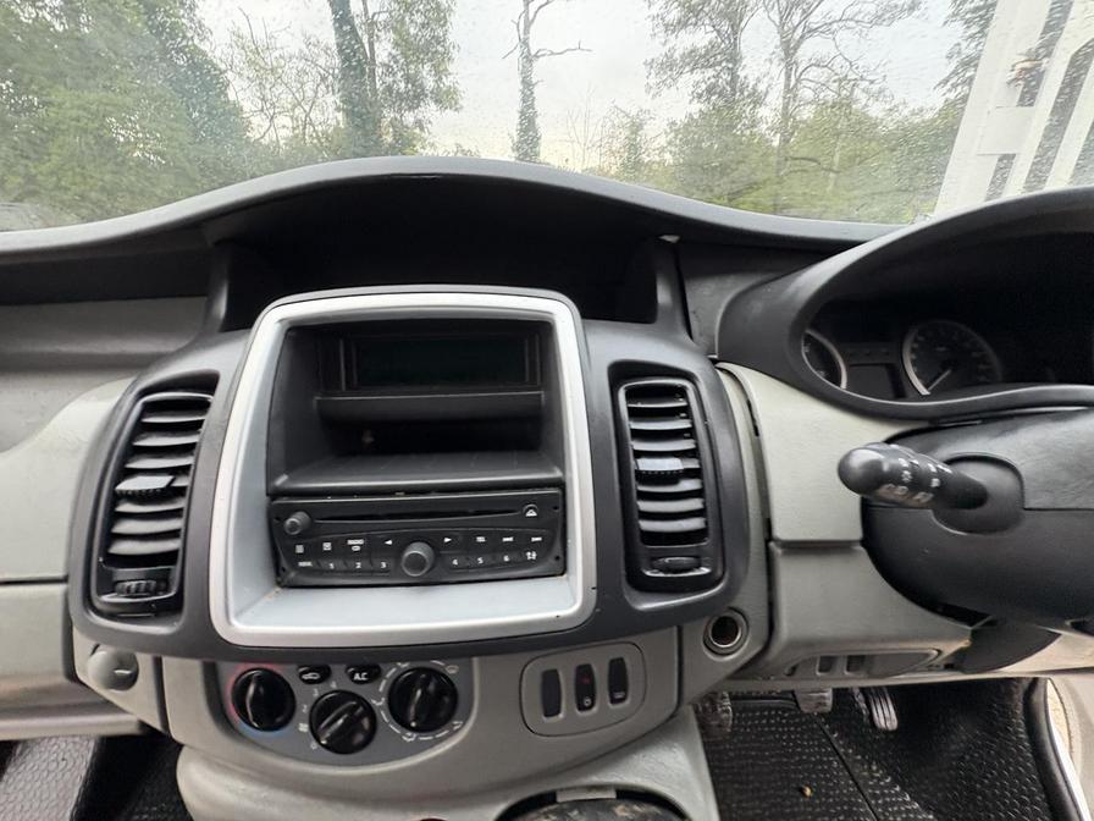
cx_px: 547
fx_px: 442
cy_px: 410
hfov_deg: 102.1
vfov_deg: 85.7
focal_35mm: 14
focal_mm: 2.22
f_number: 2.2
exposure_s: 1/60
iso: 400
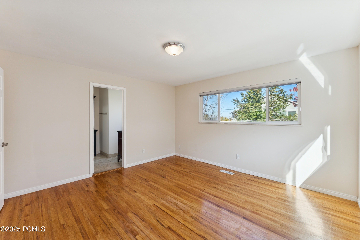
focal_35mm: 14
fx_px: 140
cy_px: 120
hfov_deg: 104.2
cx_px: 180
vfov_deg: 81.3
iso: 640
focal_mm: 14
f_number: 8
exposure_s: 1/100
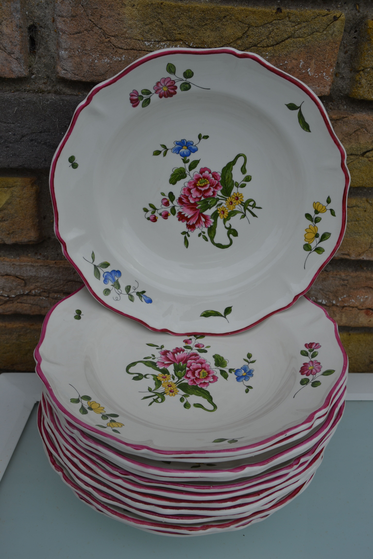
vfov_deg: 46.4
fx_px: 653
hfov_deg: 31.9
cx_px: 186
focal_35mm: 42
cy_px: 280
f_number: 8
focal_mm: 28
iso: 100
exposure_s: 1/250
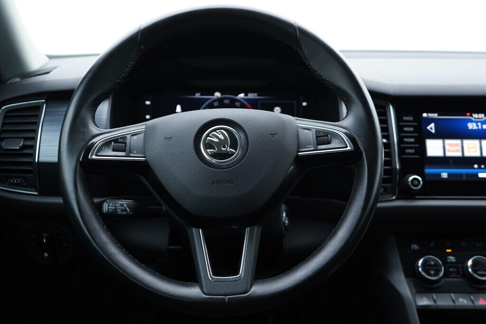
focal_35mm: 36
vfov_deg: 36.9
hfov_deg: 53.1
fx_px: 486
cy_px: 162
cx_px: 243
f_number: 2.8
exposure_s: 1/40
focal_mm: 24
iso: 200
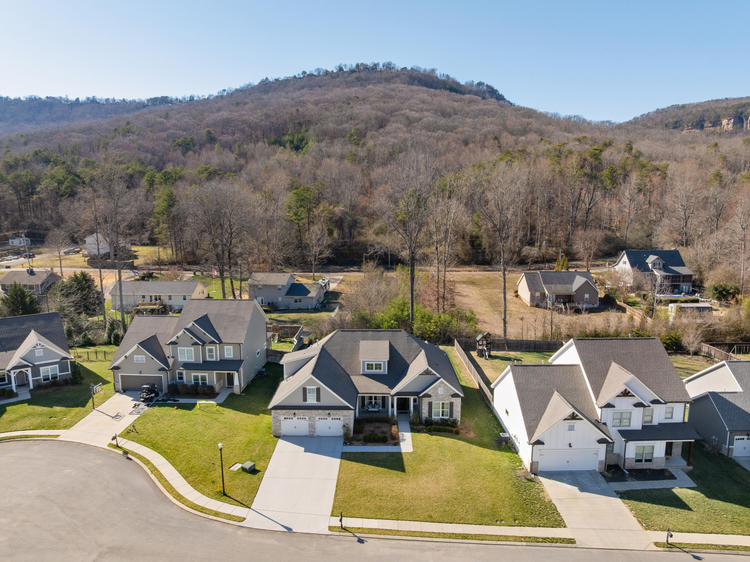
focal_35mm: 24
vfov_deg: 56.8
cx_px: 375
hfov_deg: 71.6
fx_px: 520
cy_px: 281
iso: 100
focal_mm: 12.29
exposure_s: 1/200
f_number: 8
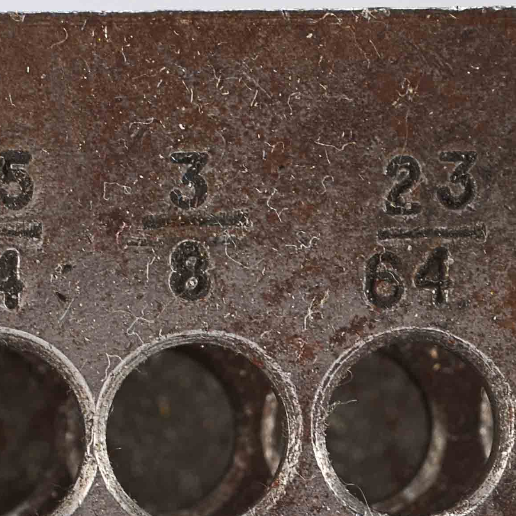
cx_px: -63
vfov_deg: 7.0
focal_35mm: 248
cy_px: 606
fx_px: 4182
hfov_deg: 7.0
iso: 100
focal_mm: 46
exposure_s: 1/80
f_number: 11
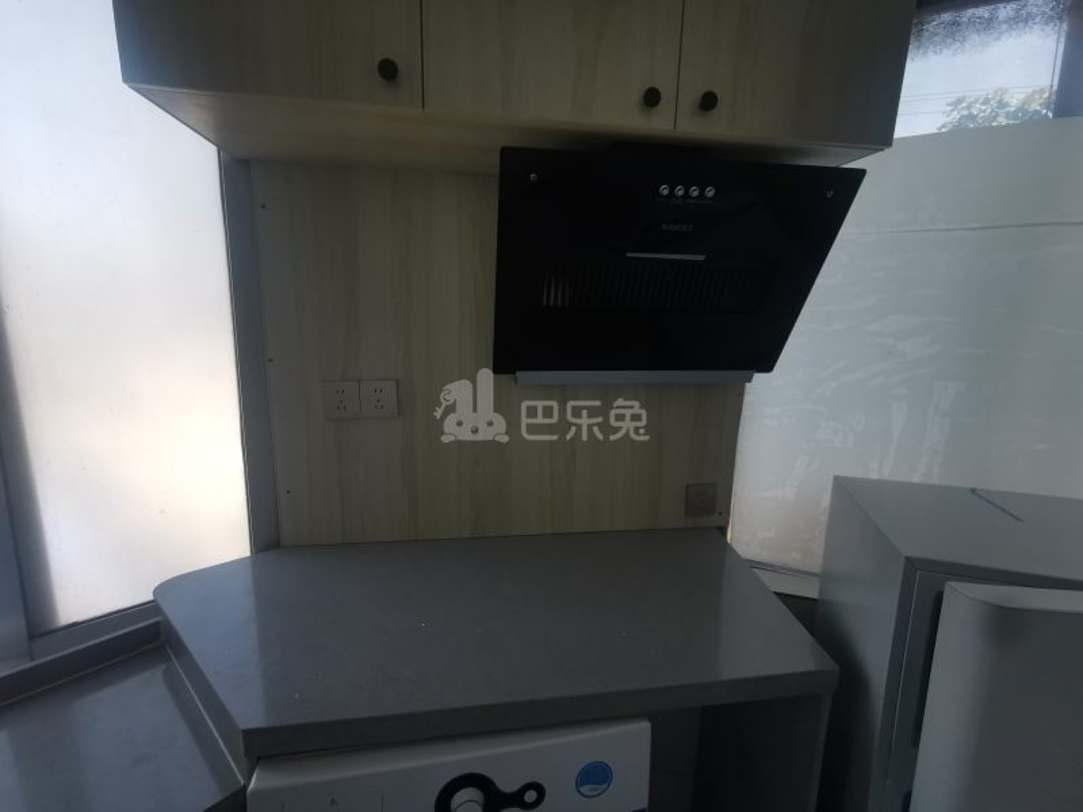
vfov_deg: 78.1
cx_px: 542
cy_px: 406
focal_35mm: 16
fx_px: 501
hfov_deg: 94.5
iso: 50
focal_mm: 2.35
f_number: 2.2
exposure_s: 1/181
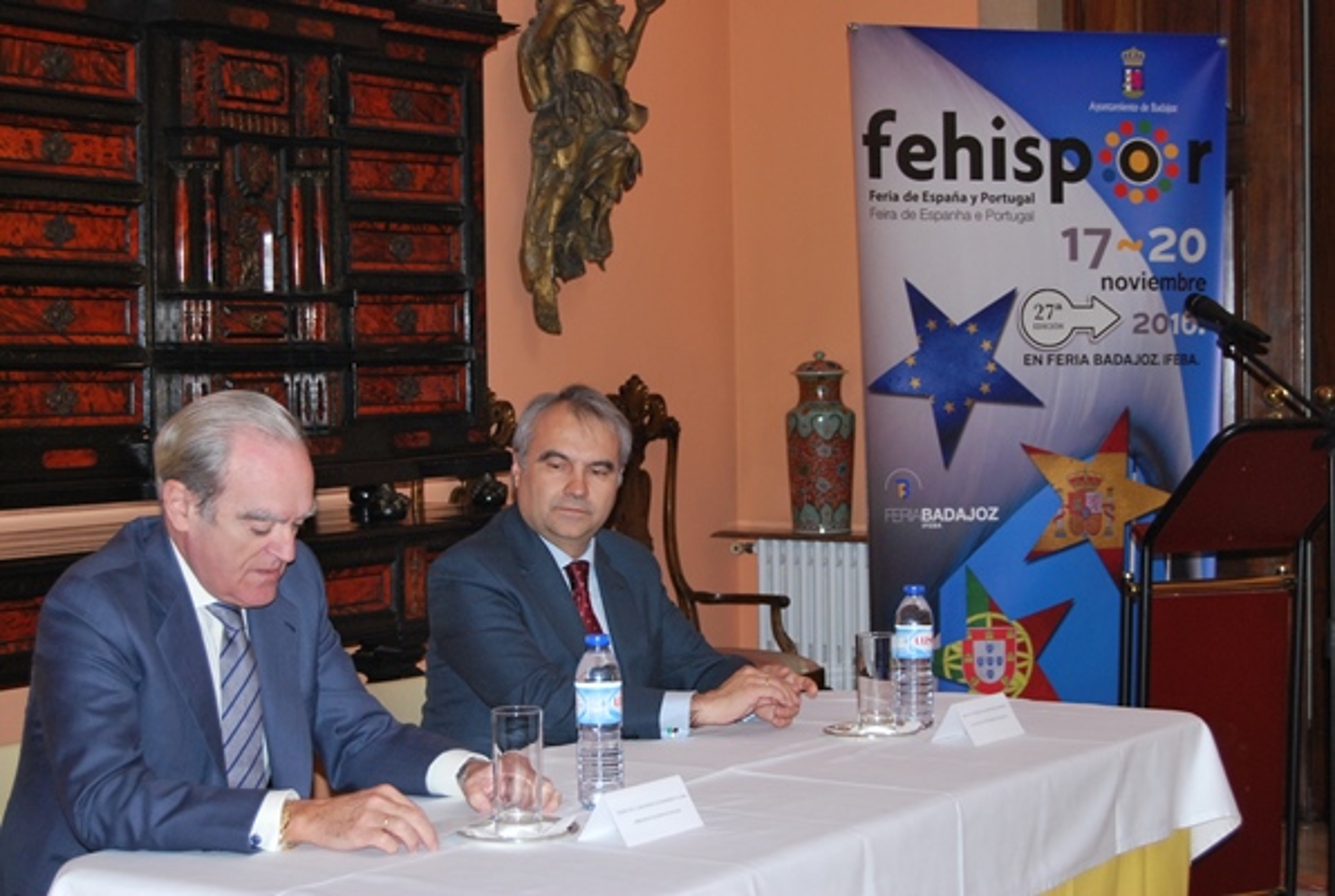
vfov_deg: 21.7
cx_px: 668
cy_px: 448
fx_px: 2341
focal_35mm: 63
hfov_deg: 31.8
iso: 500
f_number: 5.3
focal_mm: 42
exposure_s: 1/60
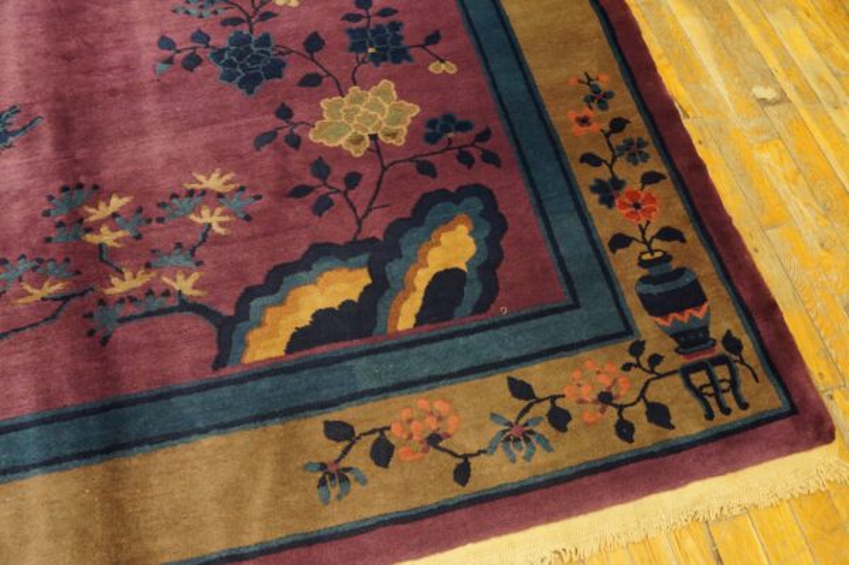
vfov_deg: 43.5
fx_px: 707
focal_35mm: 30
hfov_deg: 62.0
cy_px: 282
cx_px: 424
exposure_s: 1/125
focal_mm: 20
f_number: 3.5
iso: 3200
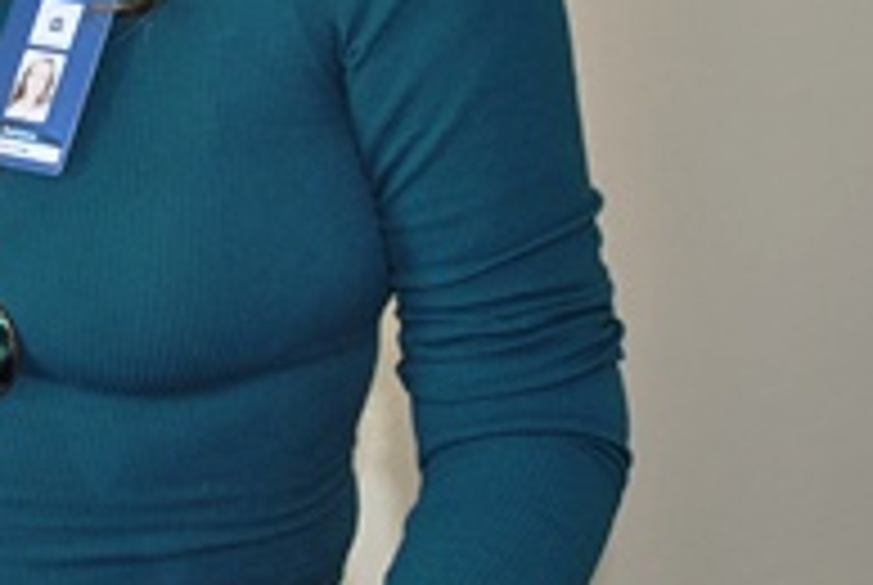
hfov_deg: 18.1
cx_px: -50
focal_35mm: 109
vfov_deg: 12.4
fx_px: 2647
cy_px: -86
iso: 200
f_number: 3.8
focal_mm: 22
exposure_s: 1/60
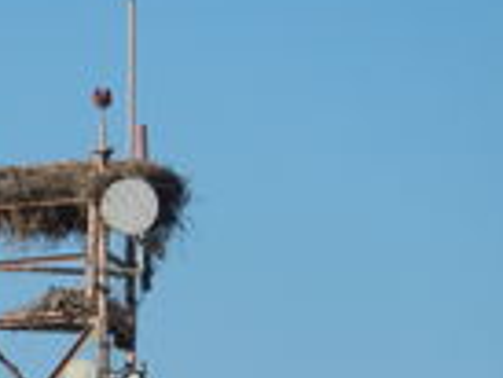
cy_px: 411
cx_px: -70
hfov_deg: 1.8
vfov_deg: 1.3
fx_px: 16216
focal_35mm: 1115
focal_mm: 68.7
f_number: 6.2
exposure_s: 1/800
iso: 125
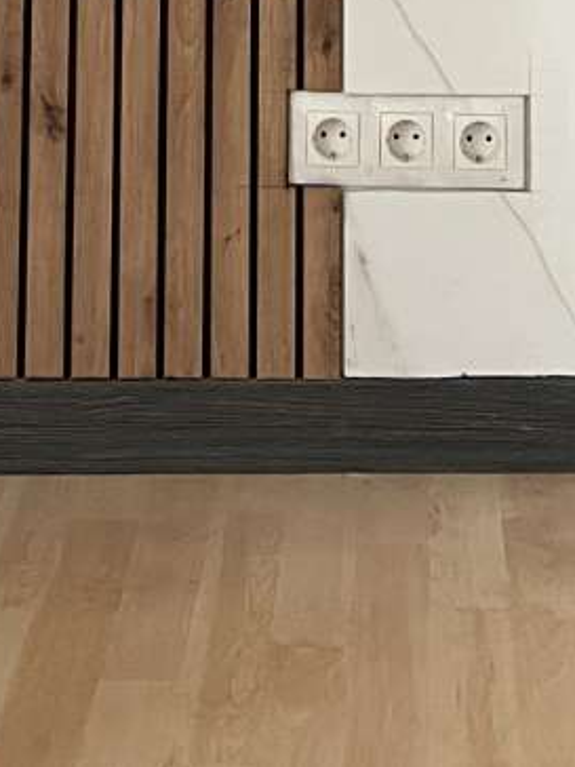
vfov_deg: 14.8
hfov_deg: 13.8
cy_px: -809
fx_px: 2370
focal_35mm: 107
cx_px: 346
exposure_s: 1/50
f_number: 1.5
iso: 500
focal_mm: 5.7
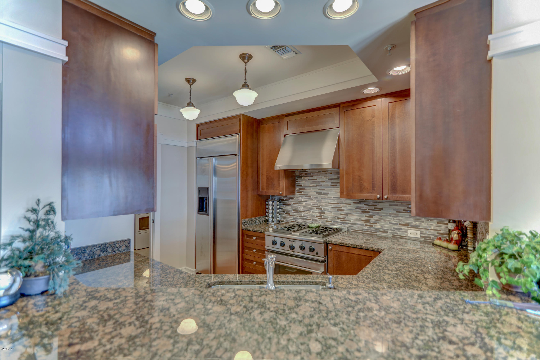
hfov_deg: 96.7
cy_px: 180
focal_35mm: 16
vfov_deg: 73.7
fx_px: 240
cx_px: 270
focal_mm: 16
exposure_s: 1/15
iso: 280
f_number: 2.8
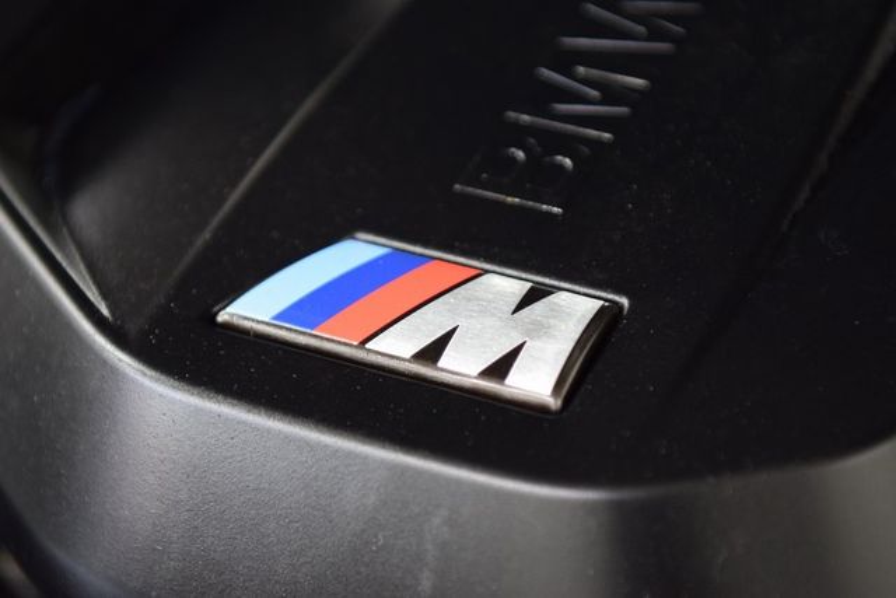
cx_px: 448
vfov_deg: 13.0
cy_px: 299
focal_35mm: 105
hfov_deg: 19.5
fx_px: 2614
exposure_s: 1/30
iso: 1600
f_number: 3.2
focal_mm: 70
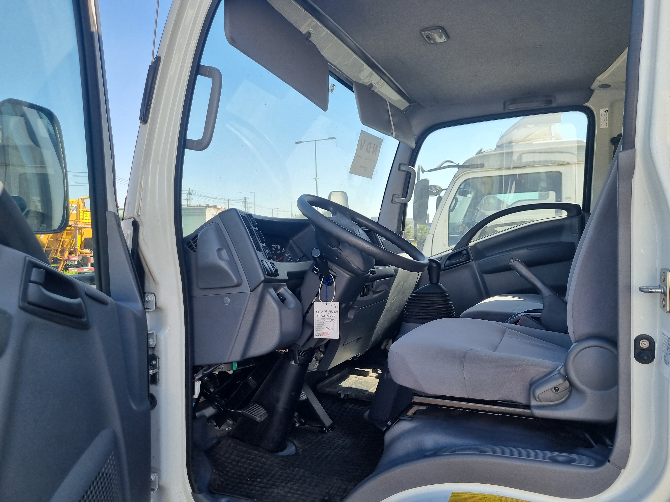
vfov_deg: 53.1
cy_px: 251
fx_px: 503
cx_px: 335
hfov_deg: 67.3
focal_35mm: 26
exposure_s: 1/834
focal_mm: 5.4
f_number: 1.8
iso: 50
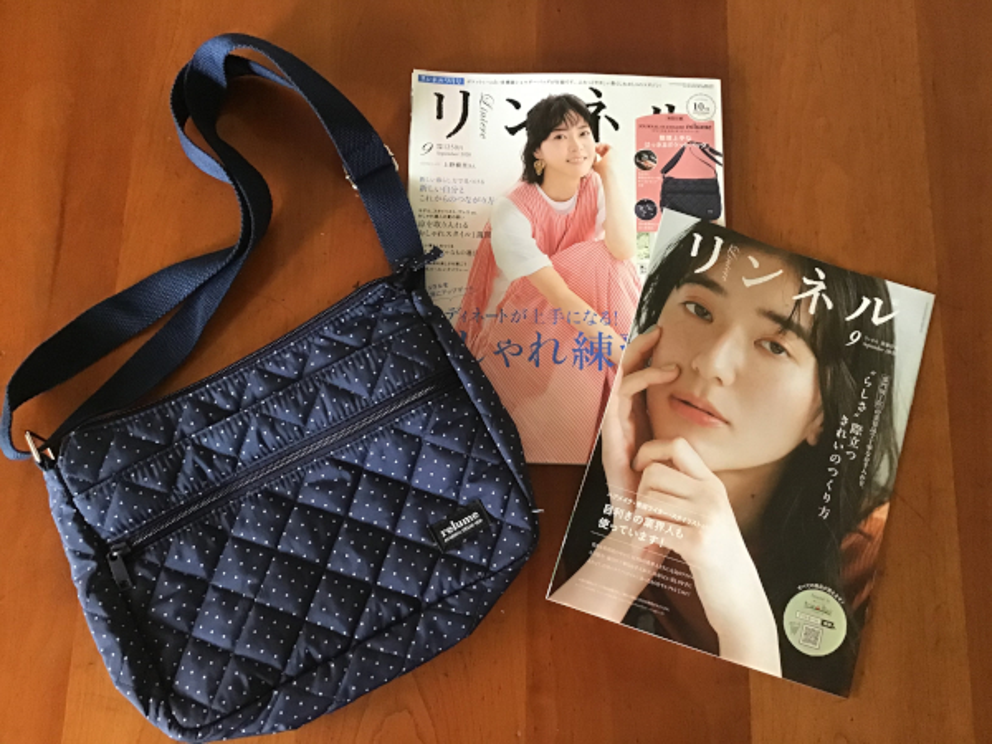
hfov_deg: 58.4
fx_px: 888
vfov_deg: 45.4
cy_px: 372
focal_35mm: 31
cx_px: 496
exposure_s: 1/24
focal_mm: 3.3
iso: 200
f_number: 2.4
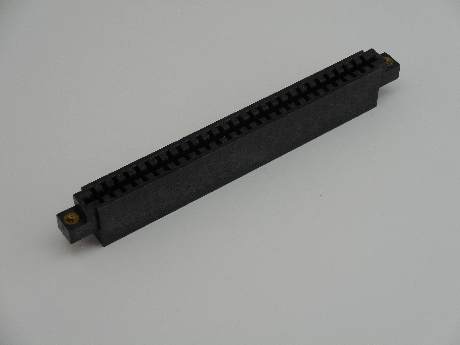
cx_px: 230
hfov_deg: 22.0
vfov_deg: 16.6
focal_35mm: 89
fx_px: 1183
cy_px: 172
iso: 110
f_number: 5.6
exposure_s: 1/60
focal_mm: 15.9
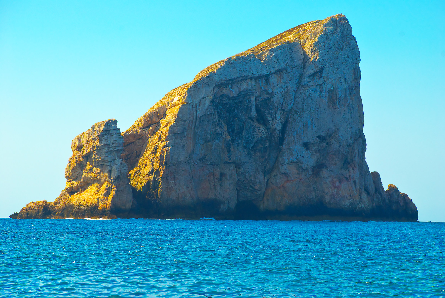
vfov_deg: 10.8
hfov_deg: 16.1
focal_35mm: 128
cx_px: 222
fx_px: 1578
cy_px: 149
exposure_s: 1/200
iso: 200
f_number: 10
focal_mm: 85
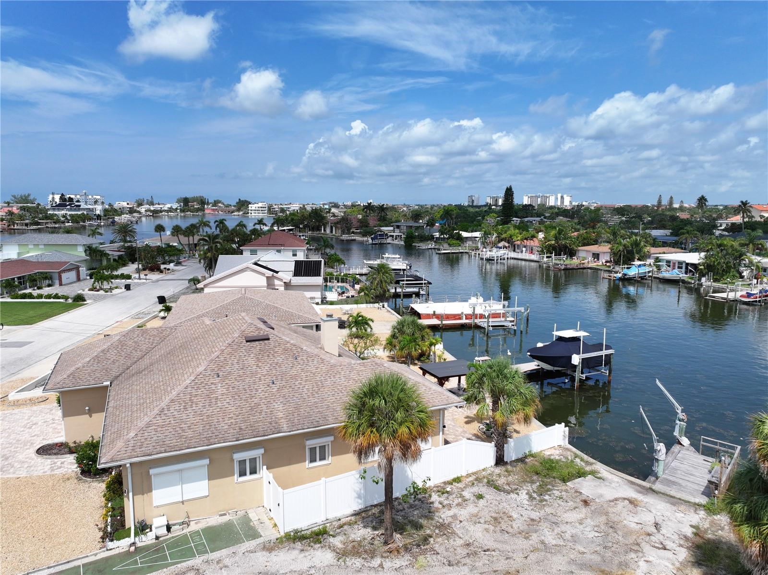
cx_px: 384
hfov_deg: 71.6
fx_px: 532
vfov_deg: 56.8
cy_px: 288
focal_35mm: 24
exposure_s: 1/2500
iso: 100
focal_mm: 12.29
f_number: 2.8
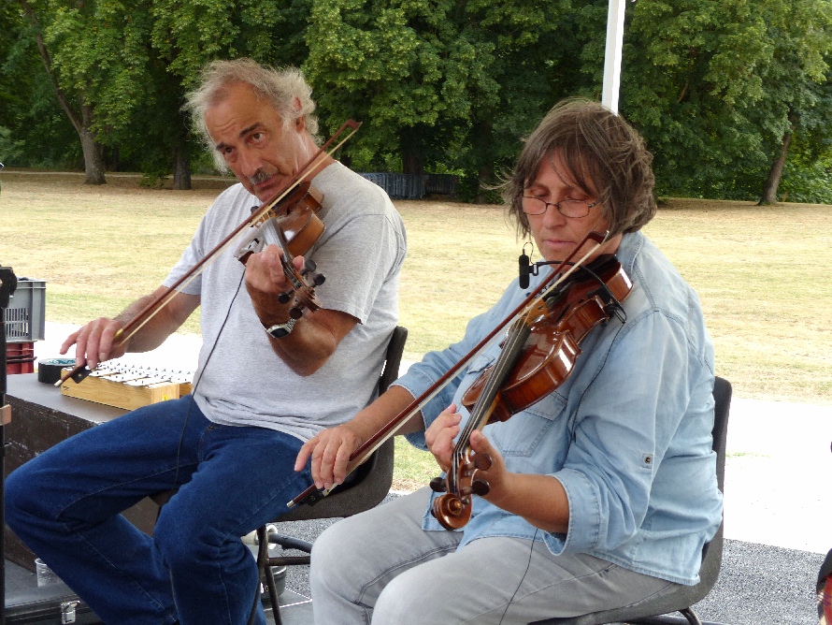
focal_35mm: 63
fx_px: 1515
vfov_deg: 23.3
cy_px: 312
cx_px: 416
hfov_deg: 30.7
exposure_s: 1/100
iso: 100
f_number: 4
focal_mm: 11.4
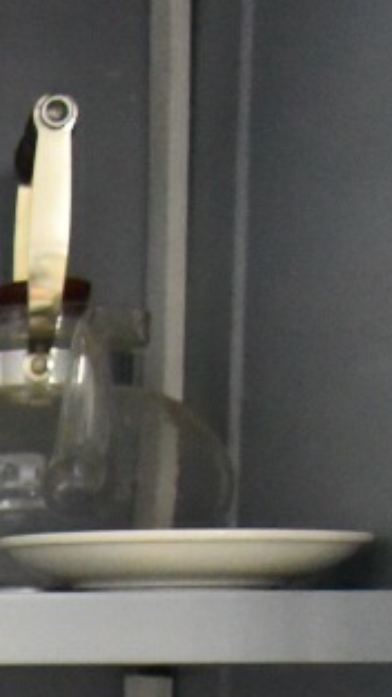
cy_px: 1118
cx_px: -641
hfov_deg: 7.3
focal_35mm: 152
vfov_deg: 13.2
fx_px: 2810
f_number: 4
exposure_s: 1/125
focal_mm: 28
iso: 10000
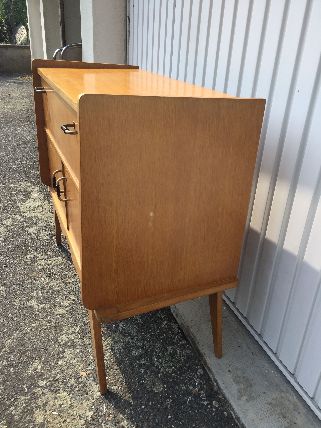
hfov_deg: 48.2
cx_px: 160
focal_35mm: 29
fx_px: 359
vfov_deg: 61.7
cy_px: 214
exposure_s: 1/682
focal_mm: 4.15
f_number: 2.2
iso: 32
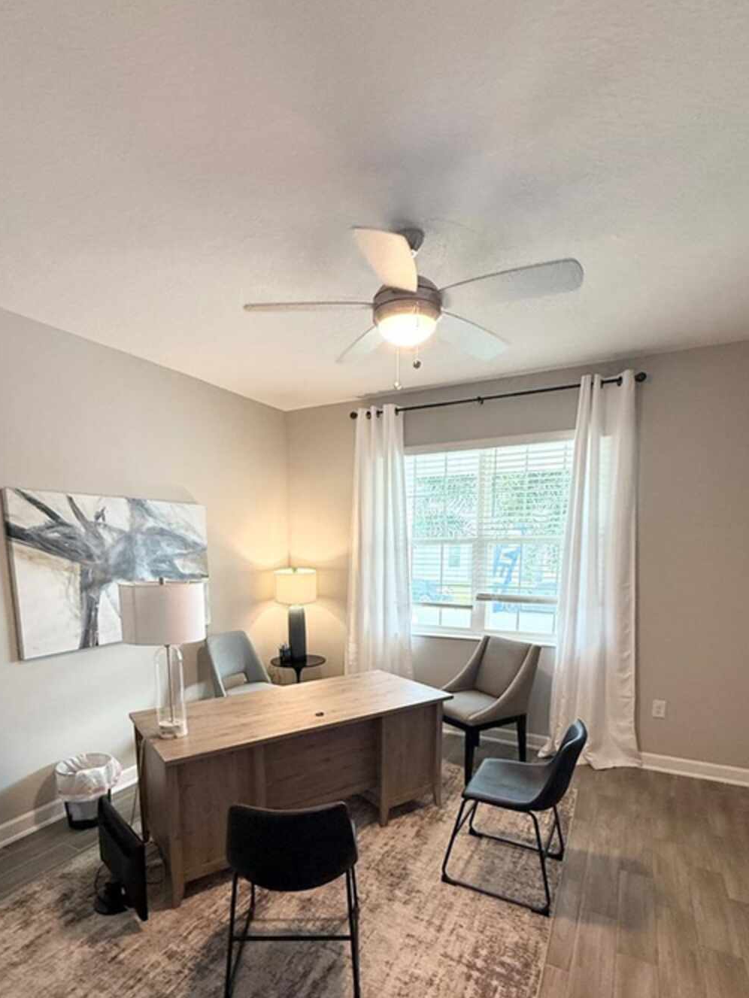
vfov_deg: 85.7
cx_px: 352
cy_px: 635
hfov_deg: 71.6
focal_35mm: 18
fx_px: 519
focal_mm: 2.22
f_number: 2.2
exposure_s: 1/120
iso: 400
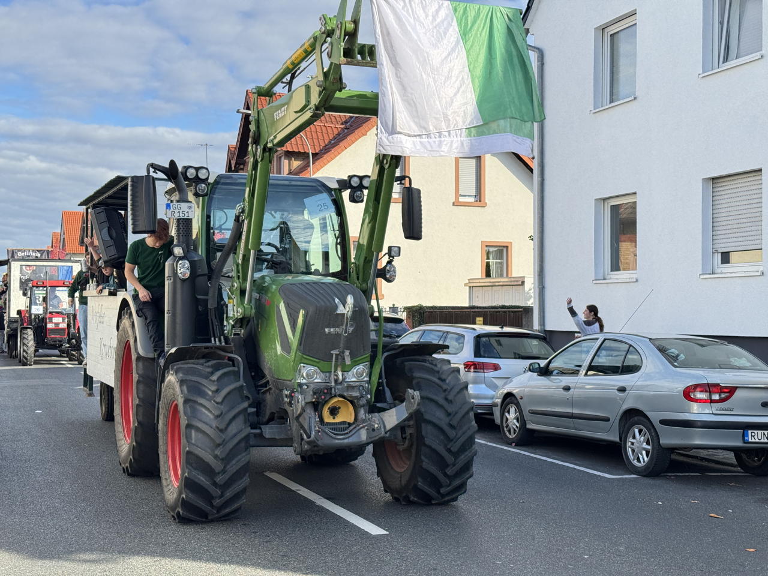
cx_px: 384
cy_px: 288
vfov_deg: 30.3
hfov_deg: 39.7
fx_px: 1065
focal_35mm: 48
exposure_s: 1/1490
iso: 64
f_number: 1.78
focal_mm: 6.76
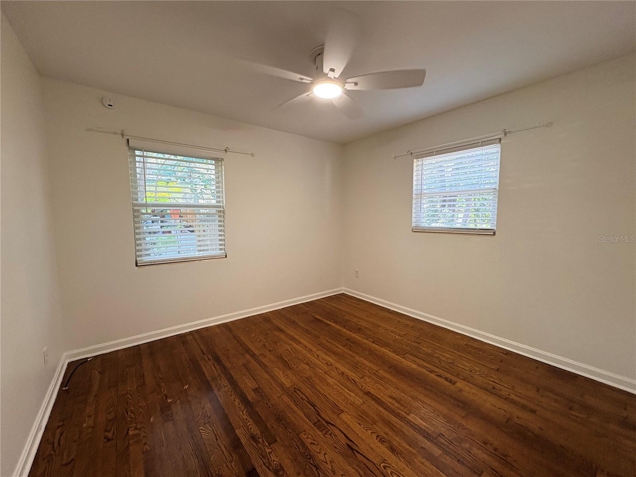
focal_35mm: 14
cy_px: 238
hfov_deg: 102.1
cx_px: 318
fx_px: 257
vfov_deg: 85.7
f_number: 2.2
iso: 200
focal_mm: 2.22
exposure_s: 1/72
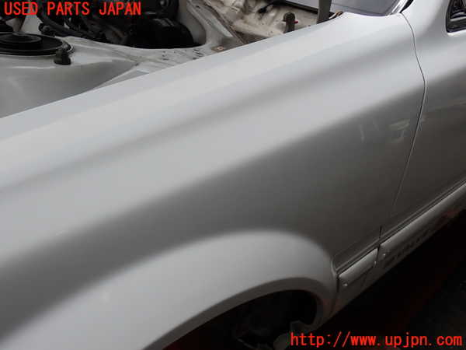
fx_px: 512
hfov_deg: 49.0
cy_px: 175
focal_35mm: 38
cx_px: 233
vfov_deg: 37.7
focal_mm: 6.83
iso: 100
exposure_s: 1/320
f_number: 3.5
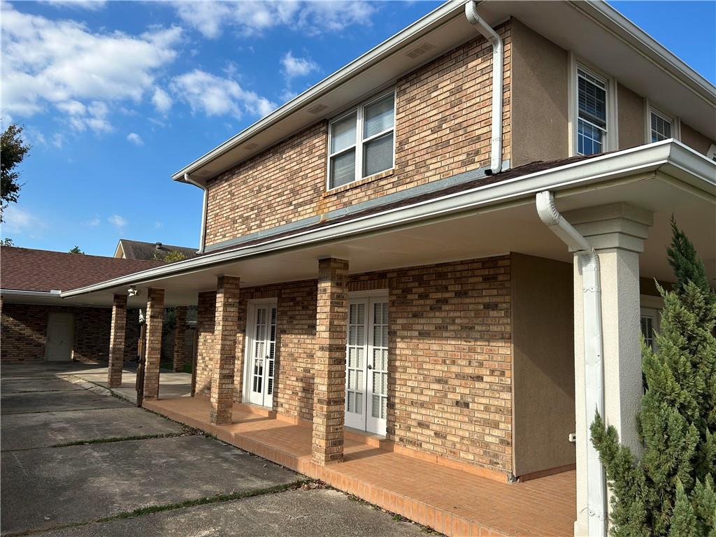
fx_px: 538
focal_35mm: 26
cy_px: 268
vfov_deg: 53.1
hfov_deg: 67.3
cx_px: 358
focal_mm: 5.7
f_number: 1.5
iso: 50
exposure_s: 1/3257
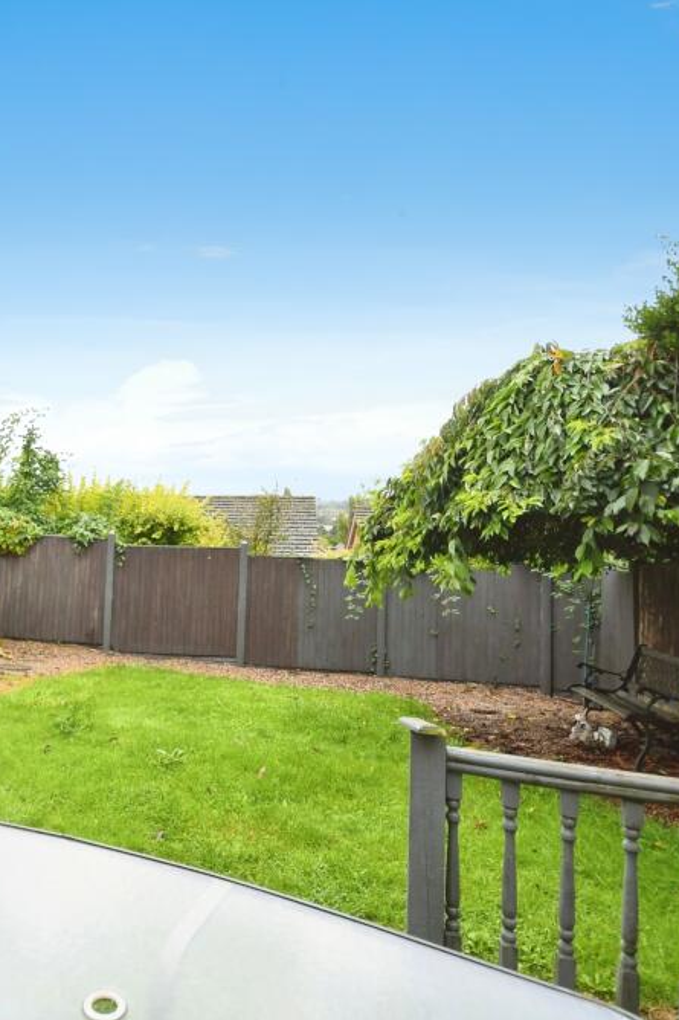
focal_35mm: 23
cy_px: 518
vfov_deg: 76.1
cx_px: 108
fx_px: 651
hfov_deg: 50.7
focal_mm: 10
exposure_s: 1/125
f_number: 8
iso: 400
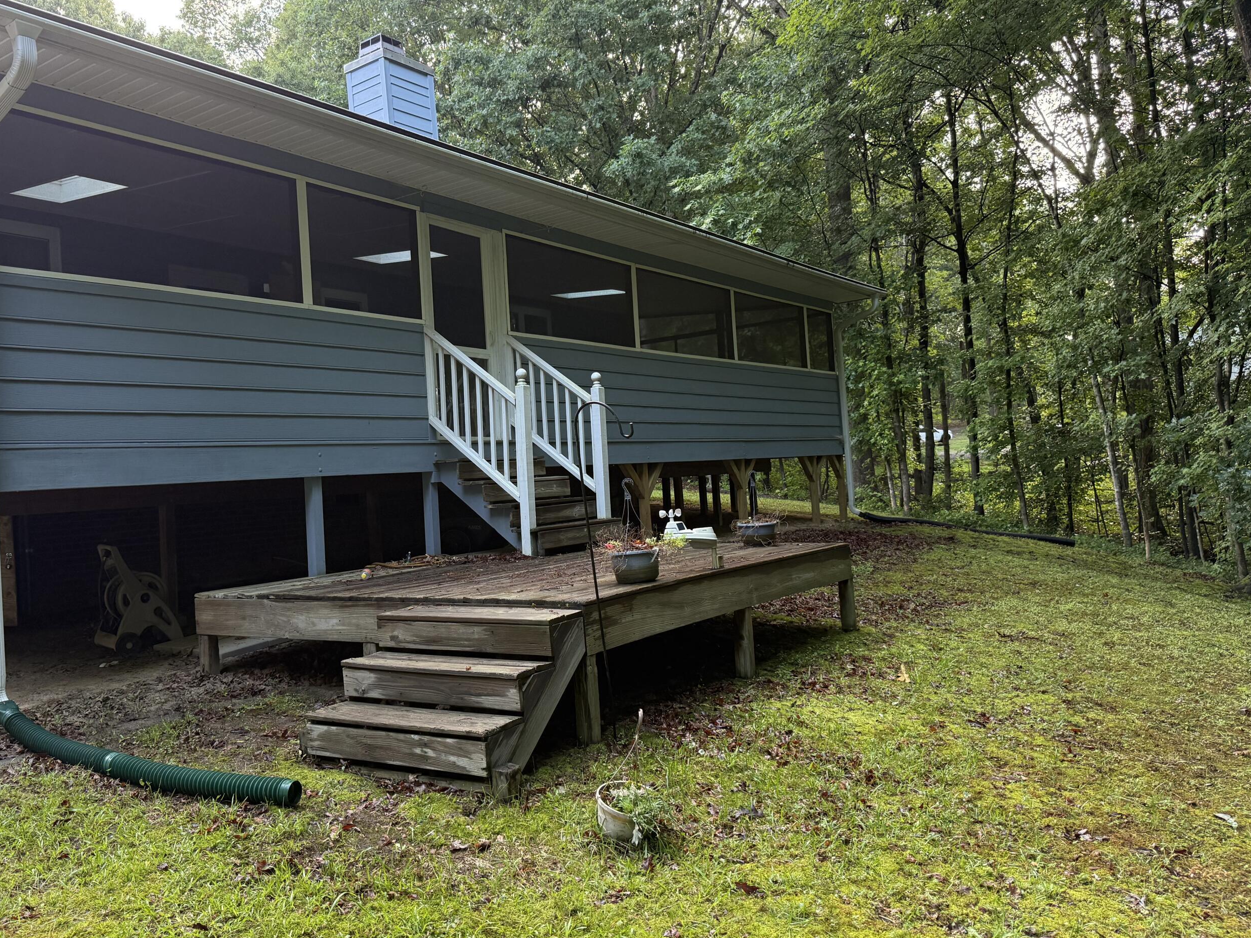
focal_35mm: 29
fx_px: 1048
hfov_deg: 61.3
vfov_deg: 48.2
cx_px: 528
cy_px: 435
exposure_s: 1/123
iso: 200
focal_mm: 6.76
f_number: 1.78
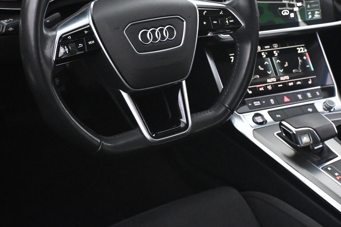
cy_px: 39
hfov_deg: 34.6
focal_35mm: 58
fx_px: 548
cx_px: 167
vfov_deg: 23.1
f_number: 4.2
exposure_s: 1/60
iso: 8000
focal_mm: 23
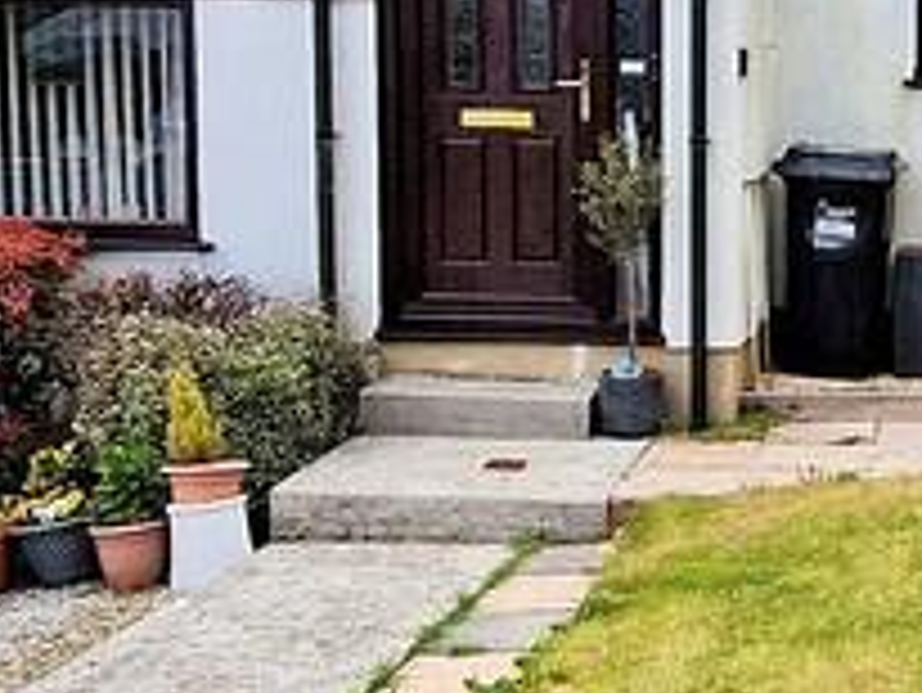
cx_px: 1034
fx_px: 1732
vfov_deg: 22.5
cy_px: 230
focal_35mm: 65
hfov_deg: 27.1
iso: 50
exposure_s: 1/1368
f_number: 2.2
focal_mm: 2.2
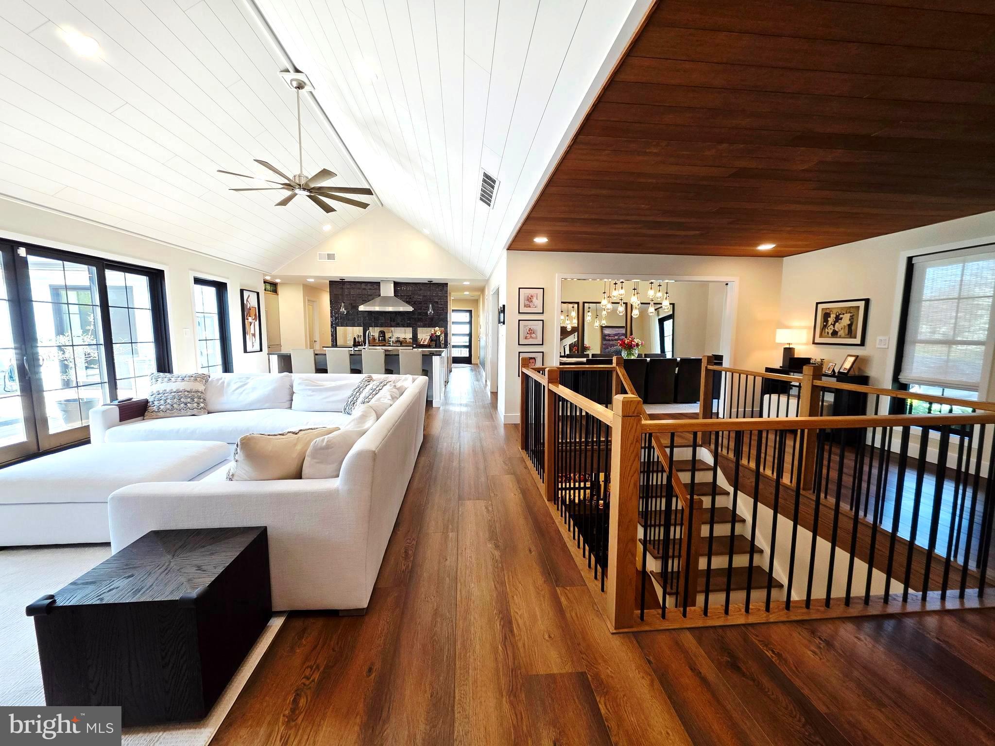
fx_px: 374
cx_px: 498
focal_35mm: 13
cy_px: 373
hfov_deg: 106.2
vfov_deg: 89.9
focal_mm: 2.2
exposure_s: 1/120
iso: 80
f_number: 1.9
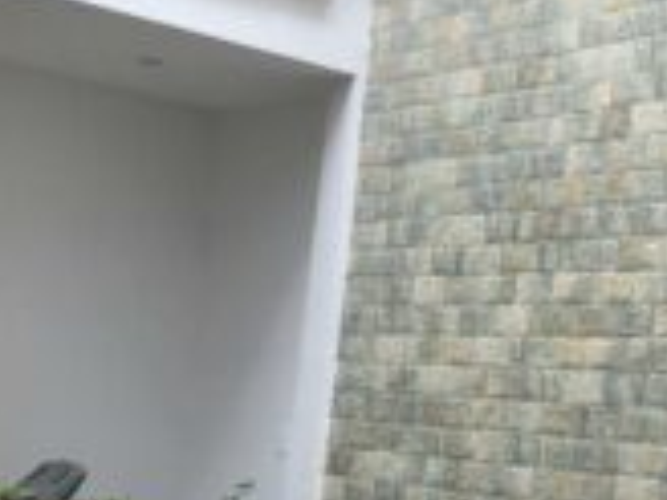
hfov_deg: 20.6
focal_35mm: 91
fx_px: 1753
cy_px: 309
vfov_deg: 16.2
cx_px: 726
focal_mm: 4
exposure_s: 1/33
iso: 32
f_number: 1.8
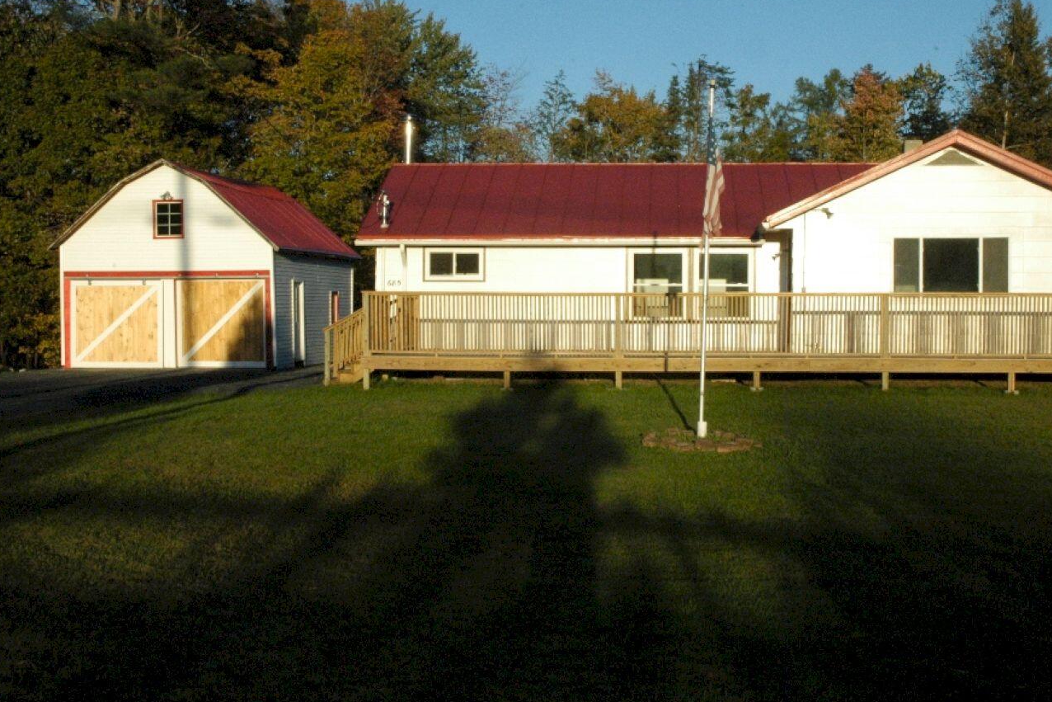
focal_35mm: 48
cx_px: 580
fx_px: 1391
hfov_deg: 41.4
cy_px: 313
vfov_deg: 28.3
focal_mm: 27
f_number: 25
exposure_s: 1/250
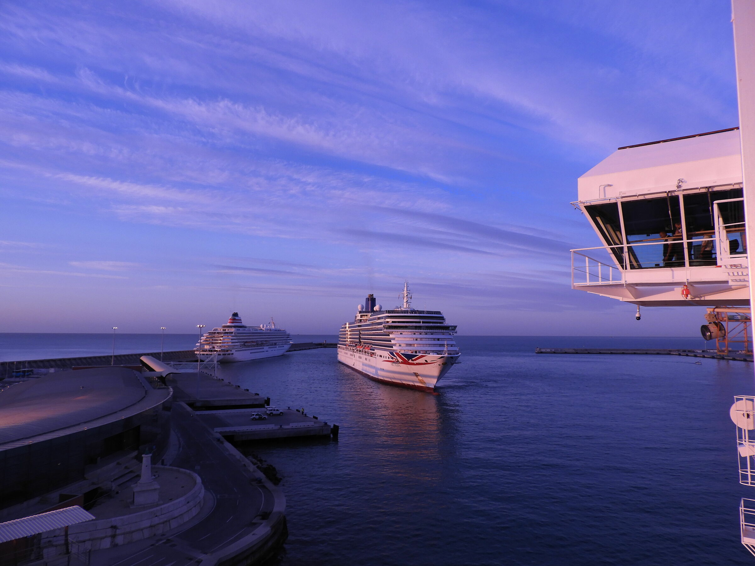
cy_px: 283
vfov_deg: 56.8
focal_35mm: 24
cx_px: 378
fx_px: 523
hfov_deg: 71.6
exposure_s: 1/400
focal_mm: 4.3
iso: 100
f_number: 3.3
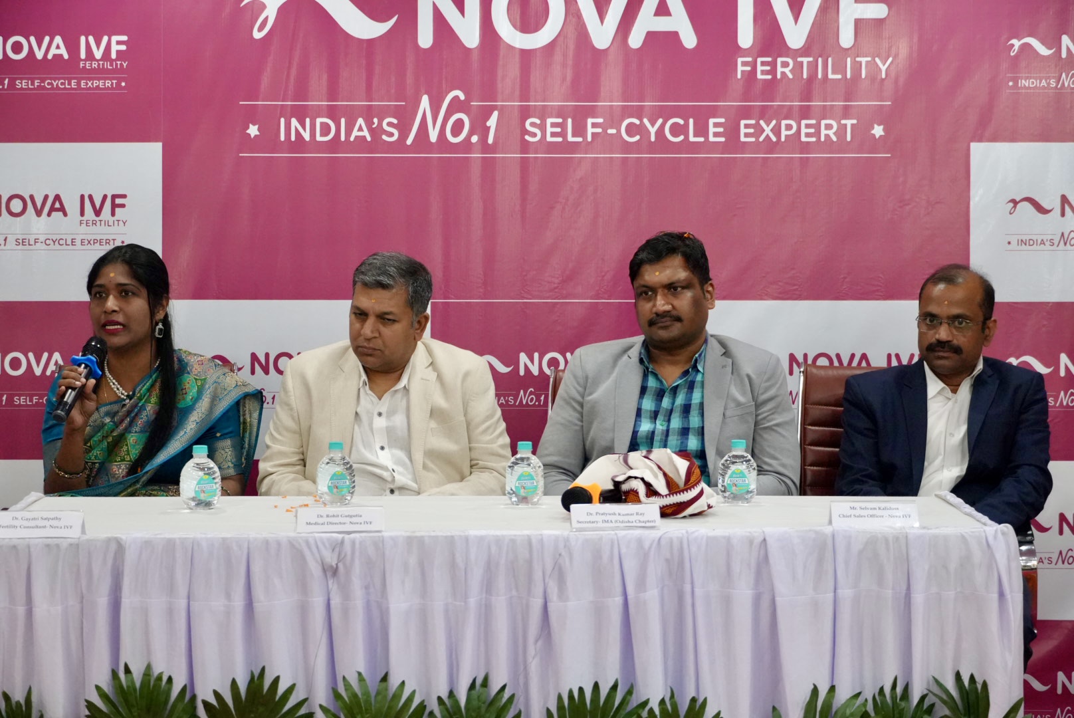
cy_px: 359
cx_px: 537
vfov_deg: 17.9
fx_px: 2284
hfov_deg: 26.5
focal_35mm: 76
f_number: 5
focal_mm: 51
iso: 3200
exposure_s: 1/160
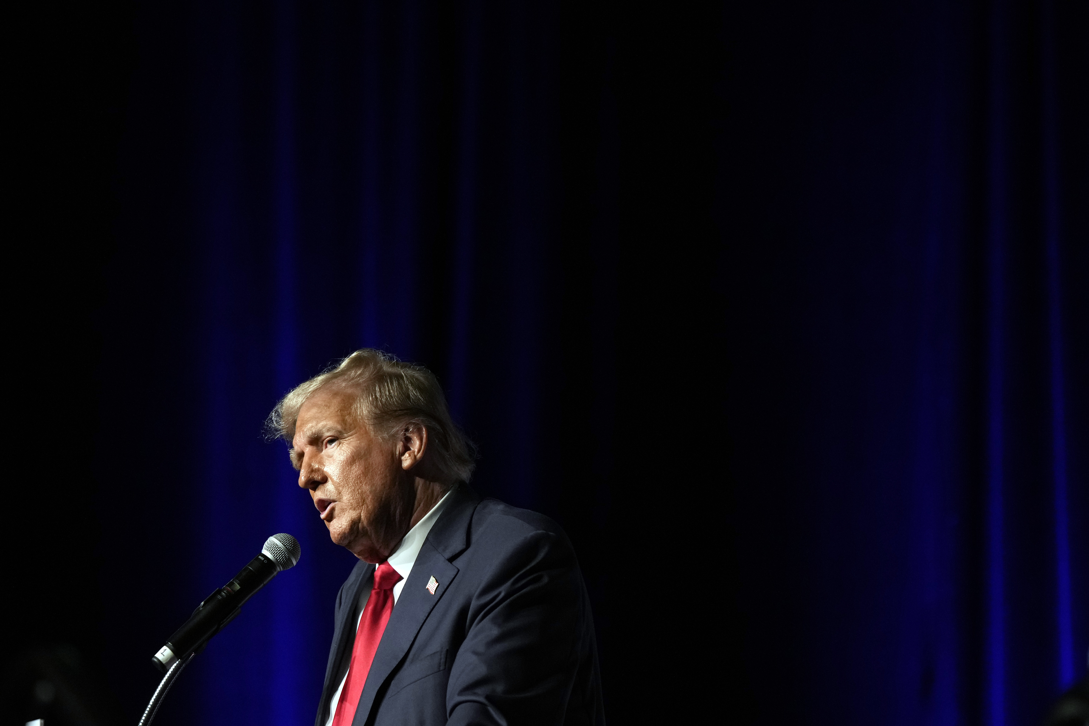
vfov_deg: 4.6
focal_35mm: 300
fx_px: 9074
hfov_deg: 6.9
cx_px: 544
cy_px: 363
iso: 2500
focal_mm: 200
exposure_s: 1/800
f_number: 2.8
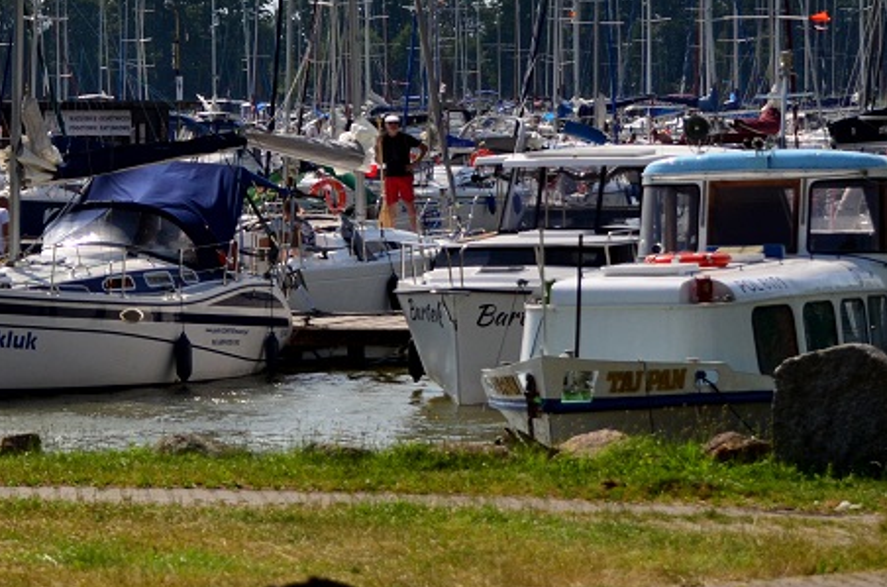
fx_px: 5702
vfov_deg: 5.9
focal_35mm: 232
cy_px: -34
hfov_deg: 8.9
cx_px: 321
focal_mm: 70
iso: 500
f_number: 4.5
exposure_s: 1/8000
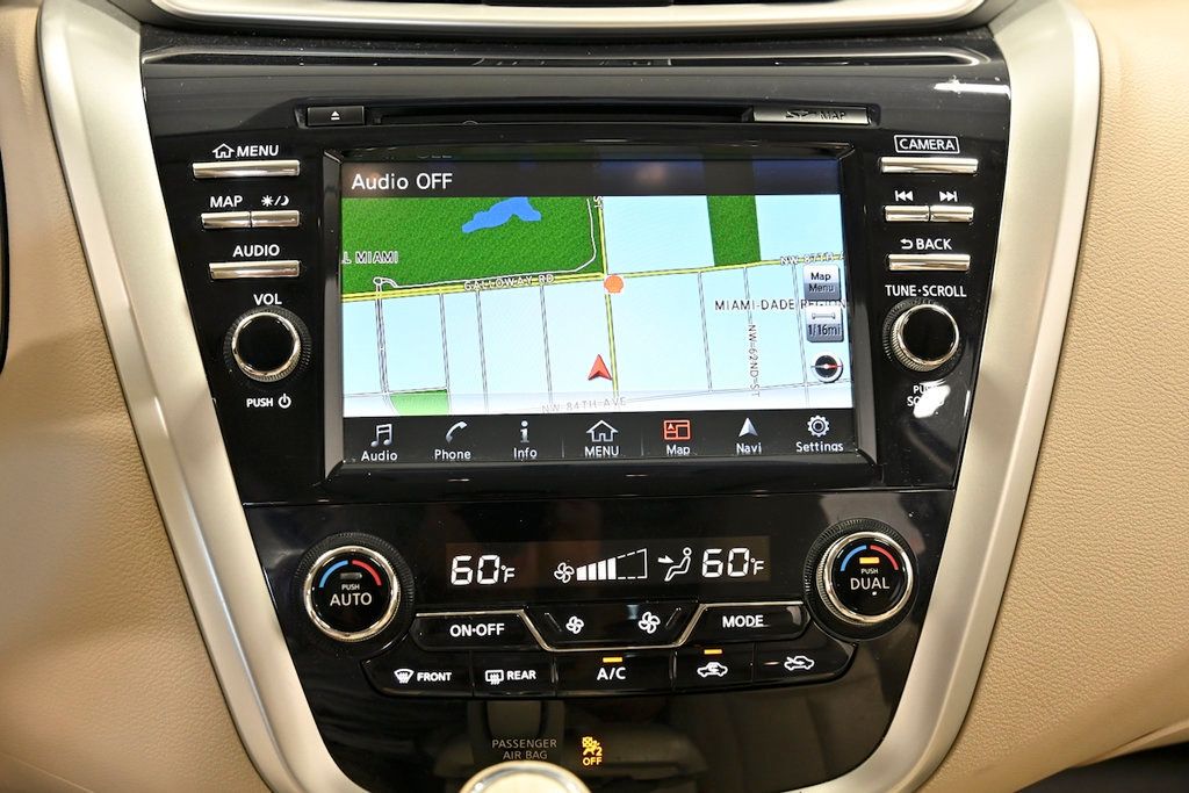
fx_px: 1652
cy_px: 396
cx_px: 594
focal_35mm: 50
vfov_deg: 27.0
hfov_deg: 39.6
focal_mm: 50
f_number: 5.6
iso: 2000
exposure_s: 1/100
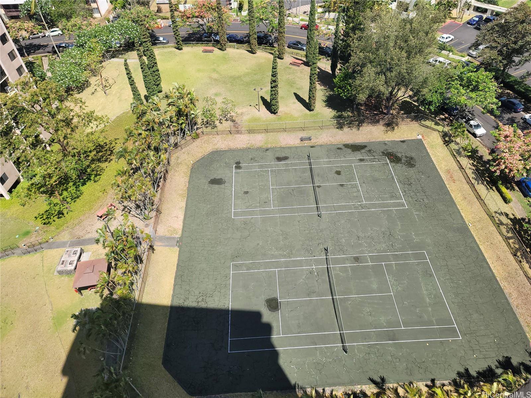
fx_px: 383
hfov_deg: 69.4
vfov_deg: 54.9
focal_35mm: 25
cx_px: 266
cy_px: 199
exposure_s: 1/694
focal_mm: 7
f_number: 1.8
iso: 20
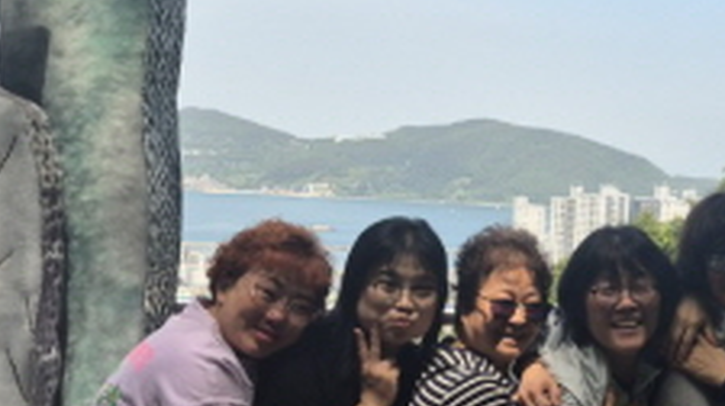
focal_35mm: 78
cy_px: 214
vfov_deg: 15.4
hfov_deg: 26.4
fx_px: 1498
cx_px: 632
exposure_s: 1/1250
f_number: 1.8
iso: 25
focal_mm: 5.4
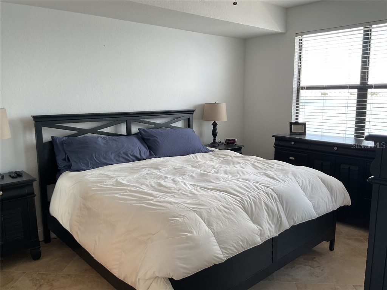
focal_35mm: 29
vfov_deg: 48.2
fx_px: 324
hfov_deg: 61.7
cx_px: 194
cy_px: 145
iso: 32
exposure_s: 1/60
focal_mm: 3
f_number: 1.8
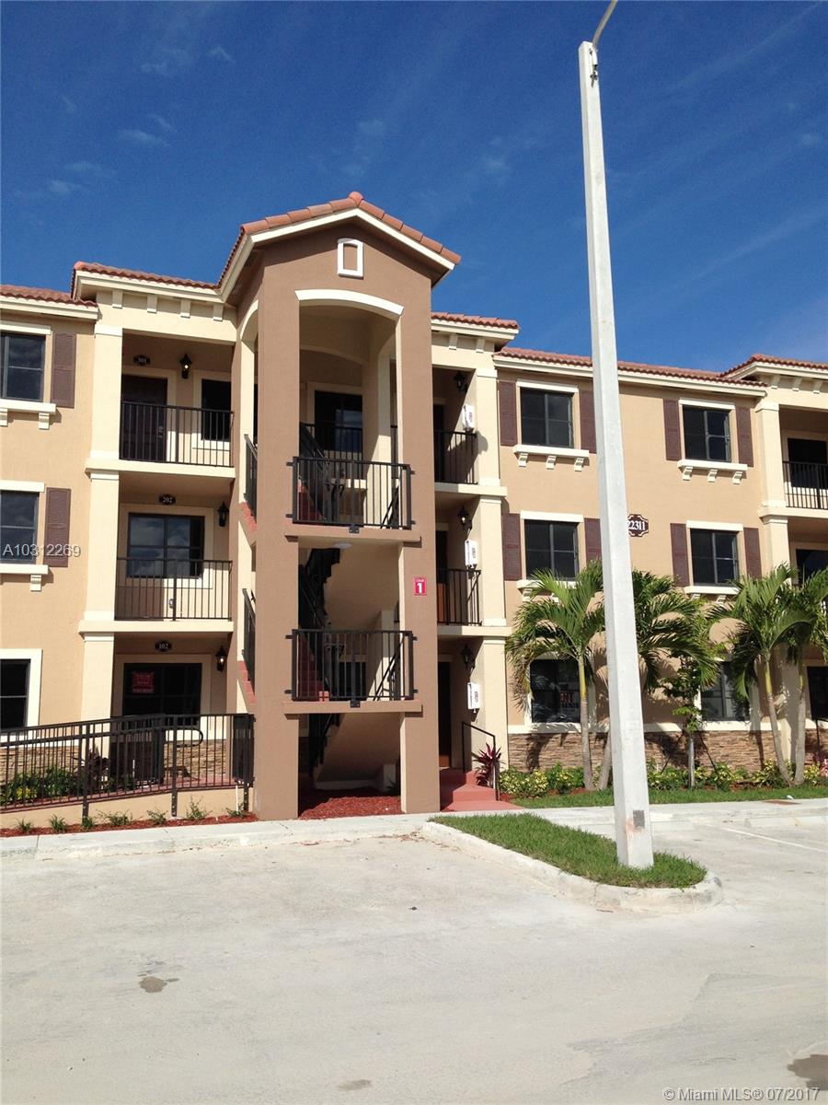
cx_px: 414
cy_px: 552
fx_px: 1052
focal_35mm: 33
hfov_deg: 42.9
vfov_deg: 55.4
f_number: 2.4
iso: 50
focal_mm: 4.12
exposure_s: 1/2710
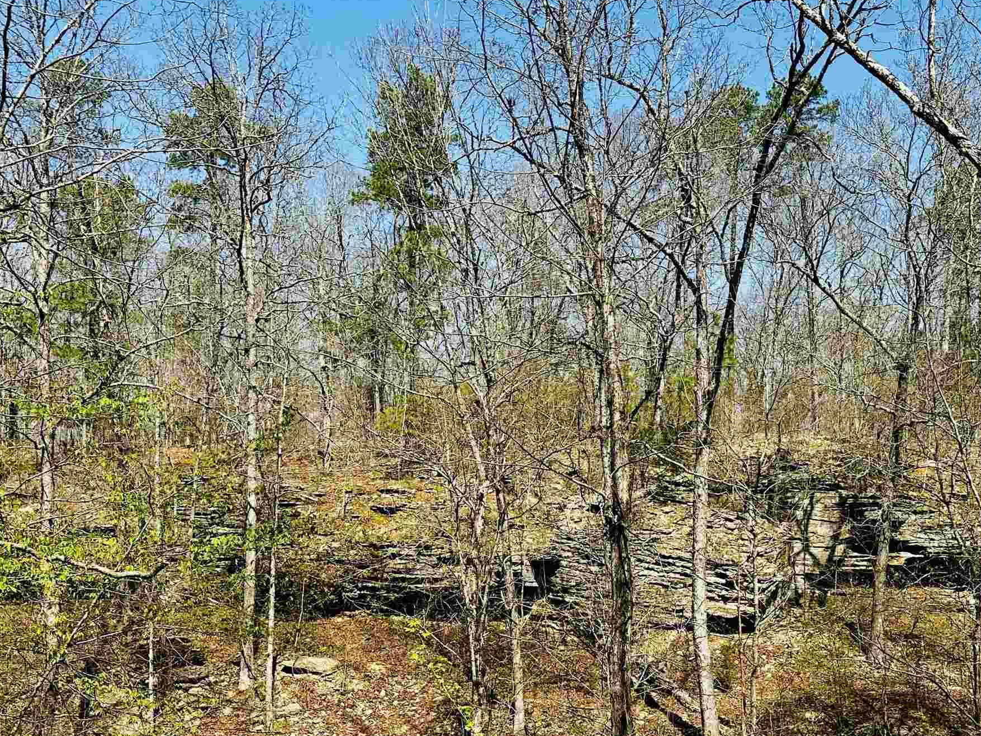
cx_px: 595
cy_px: 538
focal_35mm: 42
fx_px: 1191
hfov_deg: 44.5
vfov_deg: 33.8
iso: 80
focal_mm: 6.86
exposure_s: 1/2882
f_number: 1.78
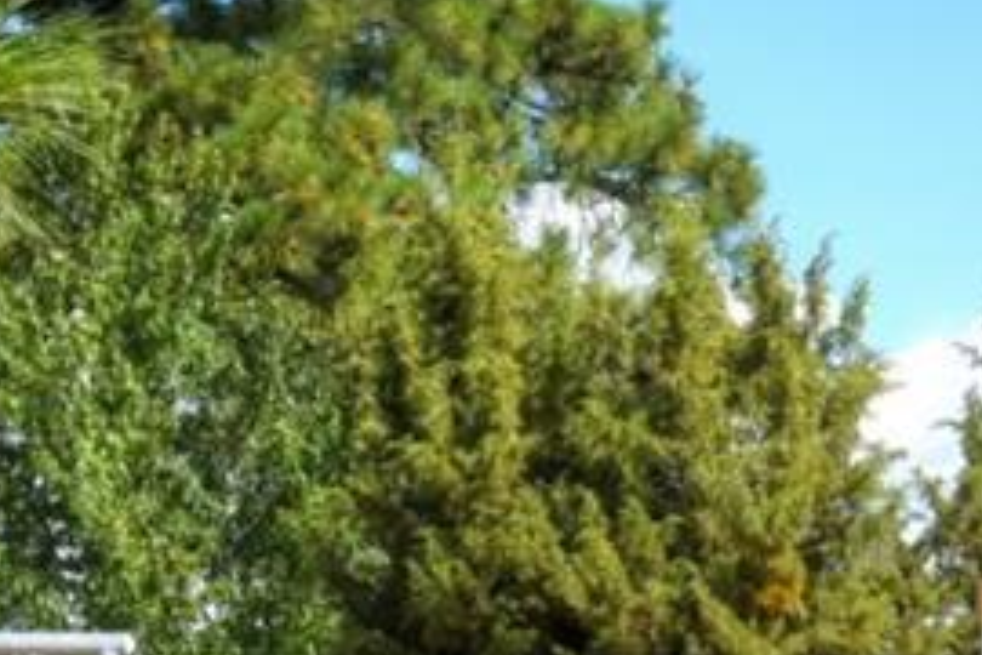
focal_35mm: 189
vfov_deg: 7.2
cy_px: 877
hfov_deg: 10.2
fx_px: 5155
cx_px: 1808
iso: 200
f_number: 11
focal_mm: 34
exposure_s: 1/400
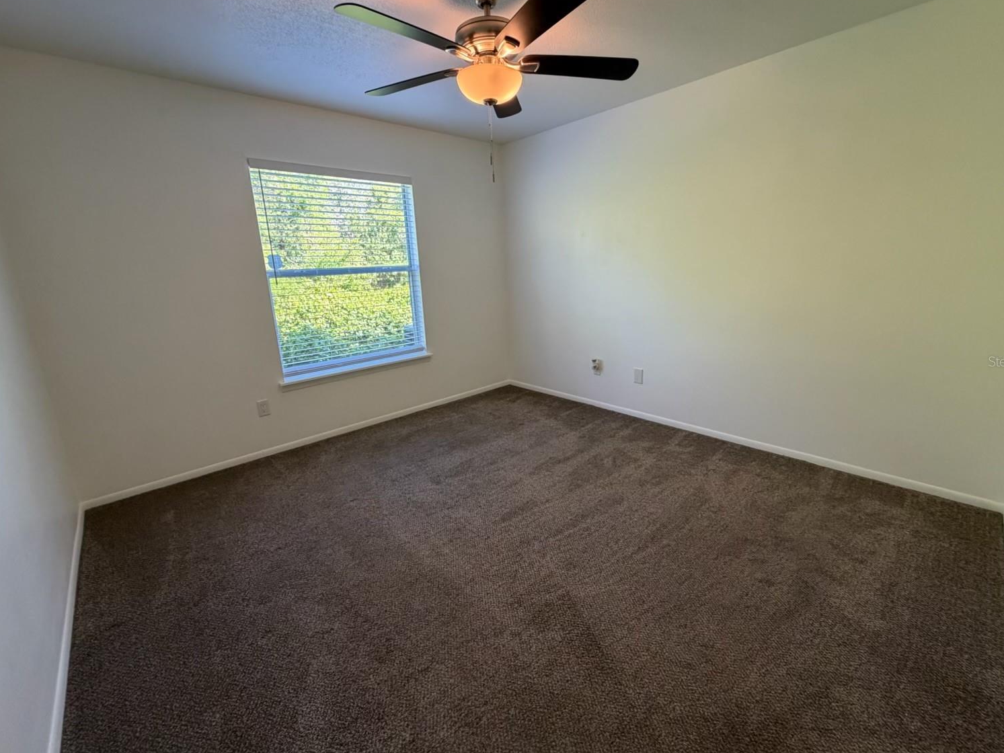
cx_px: 514
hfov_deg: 98.1
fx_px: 435
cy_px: 361
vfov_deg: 81.7
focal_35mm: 15
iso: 250
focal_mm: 2.22
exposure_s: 1/120
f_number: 2.2
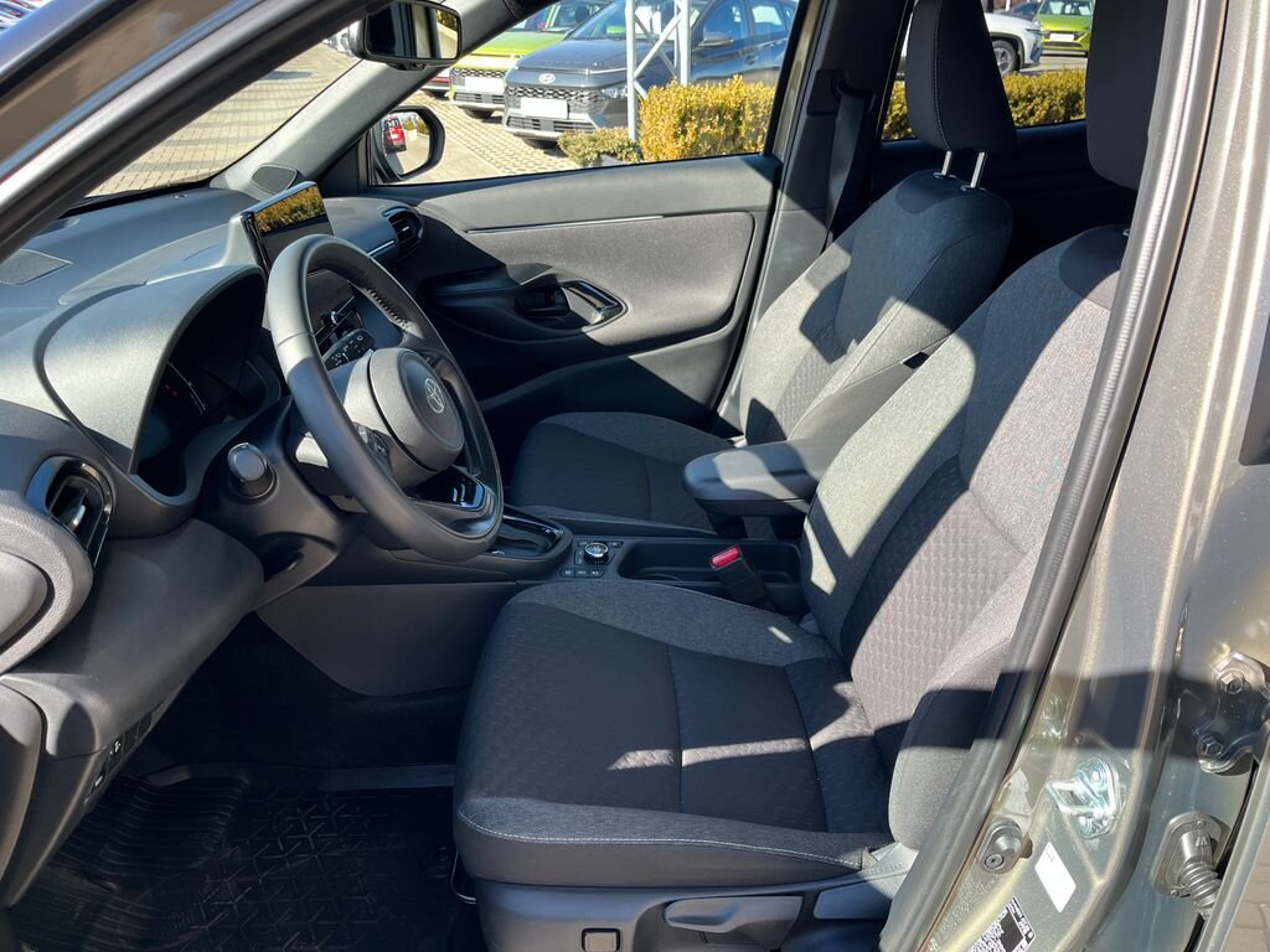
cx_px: 635
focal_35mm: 26
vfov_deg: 53.1
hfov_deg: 67.3
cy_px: 476
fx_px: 954
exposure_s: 1/324
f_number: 1.6
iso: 50
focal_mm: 5.1
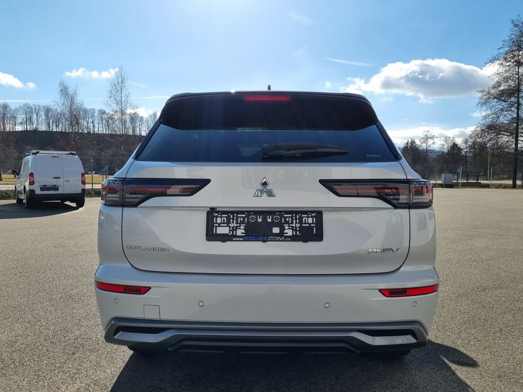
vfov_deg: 51.4
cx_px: 271
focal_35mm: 27
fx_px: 408
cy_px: 201
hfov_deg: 65.3
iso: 50
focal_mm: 5.4
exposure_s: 1/3536
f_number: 1.8
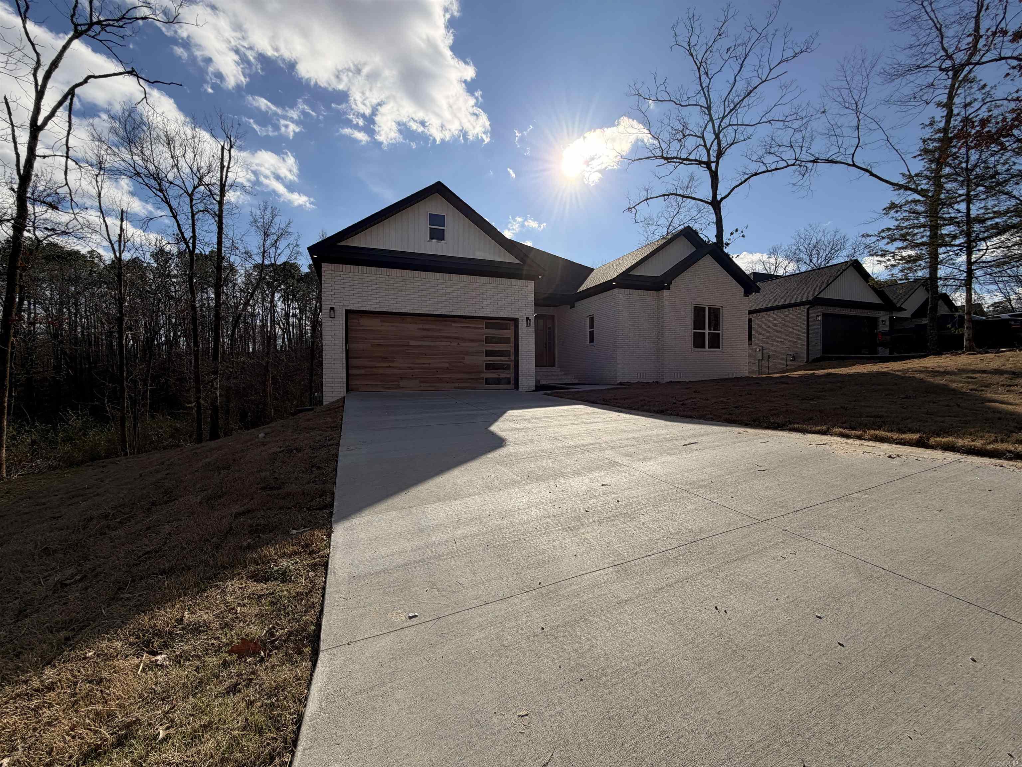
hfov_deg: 102.1
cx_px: 511
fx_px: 413
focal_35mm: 14
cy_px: 384
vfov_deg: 85.7
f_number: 2.2
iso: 20
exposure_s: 1/1125
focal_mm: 2.22
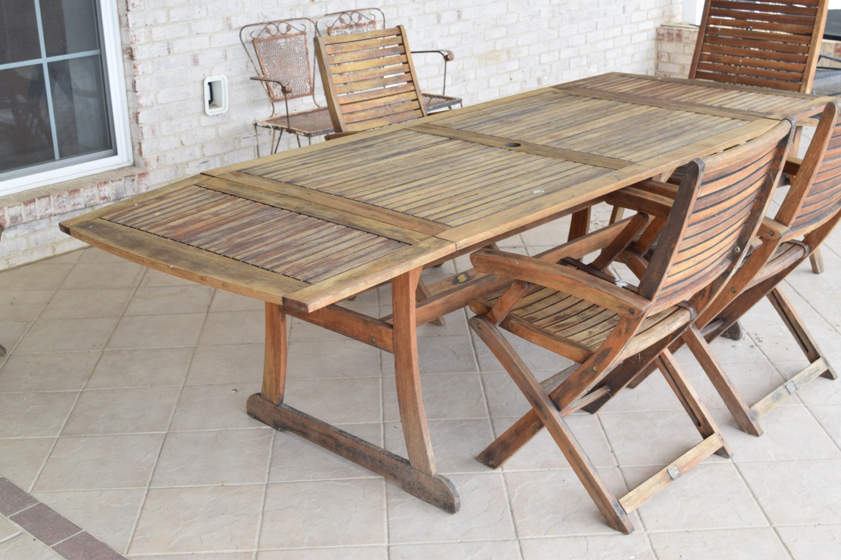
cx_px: 420
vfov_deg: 26.5
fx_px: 1191
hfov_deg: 38.9
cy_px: 280
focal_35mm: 51
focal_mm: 34
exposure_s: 1/160
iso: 400
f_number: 6.3
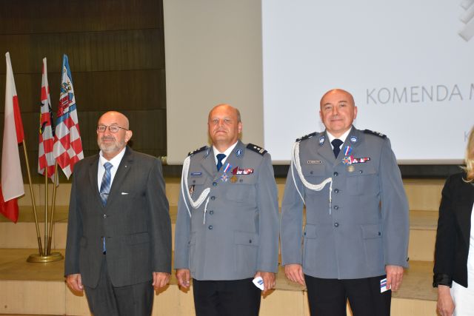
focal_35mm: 63
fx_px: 830
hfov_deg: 31.9
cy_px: 158
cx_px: 237
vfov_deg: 21.6
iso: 800
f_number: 5
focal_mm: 42
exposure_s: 1/100
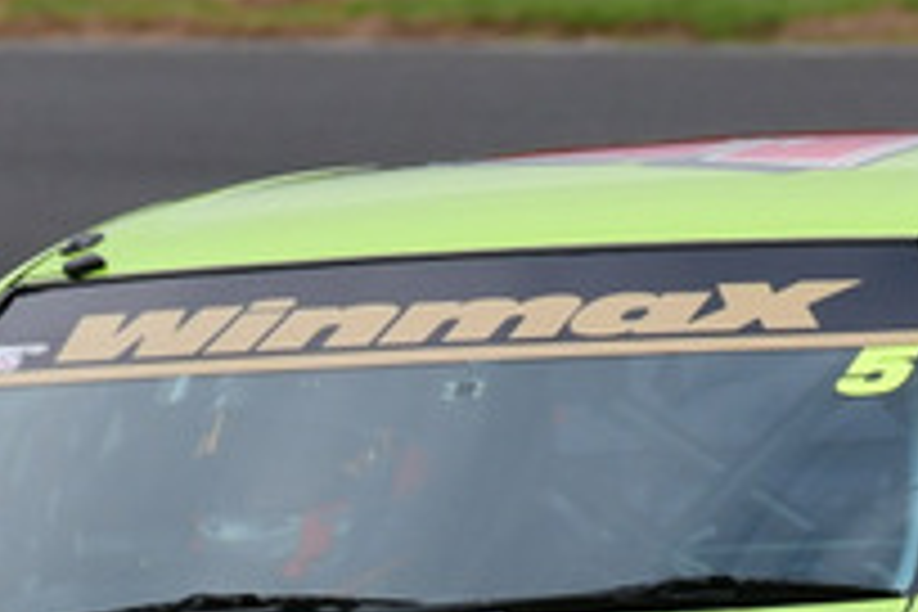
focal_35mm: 2938
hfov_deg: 0.7
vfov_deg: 0.5
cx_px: 536
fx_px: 74913
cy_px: 436
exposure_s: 1/640
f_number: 10
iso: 500
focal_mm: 500
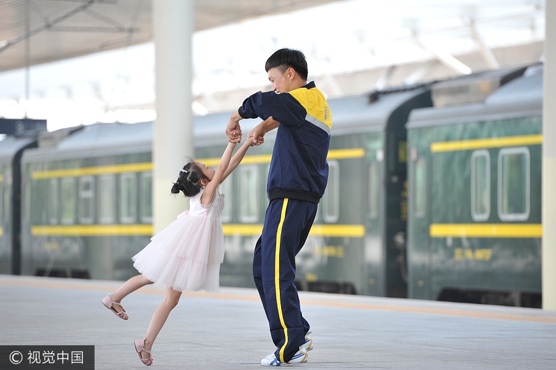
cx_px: 278
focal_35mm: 200
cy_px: 185
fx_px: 3087
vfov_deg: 6.9
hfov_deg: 10.3
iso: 200
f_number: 4
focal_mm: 200
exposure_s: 1/200
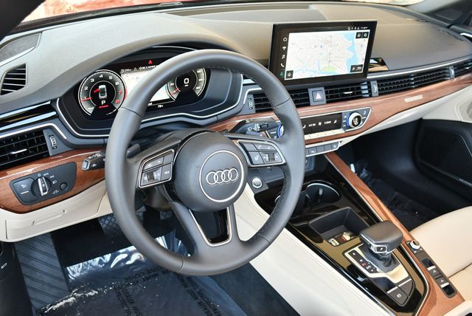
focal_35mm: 36
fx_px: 472
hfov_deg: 53.1
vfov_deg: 36.9
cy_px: 158
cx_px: 236
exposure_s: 1/200
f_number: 3.5
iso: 800
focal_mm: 18
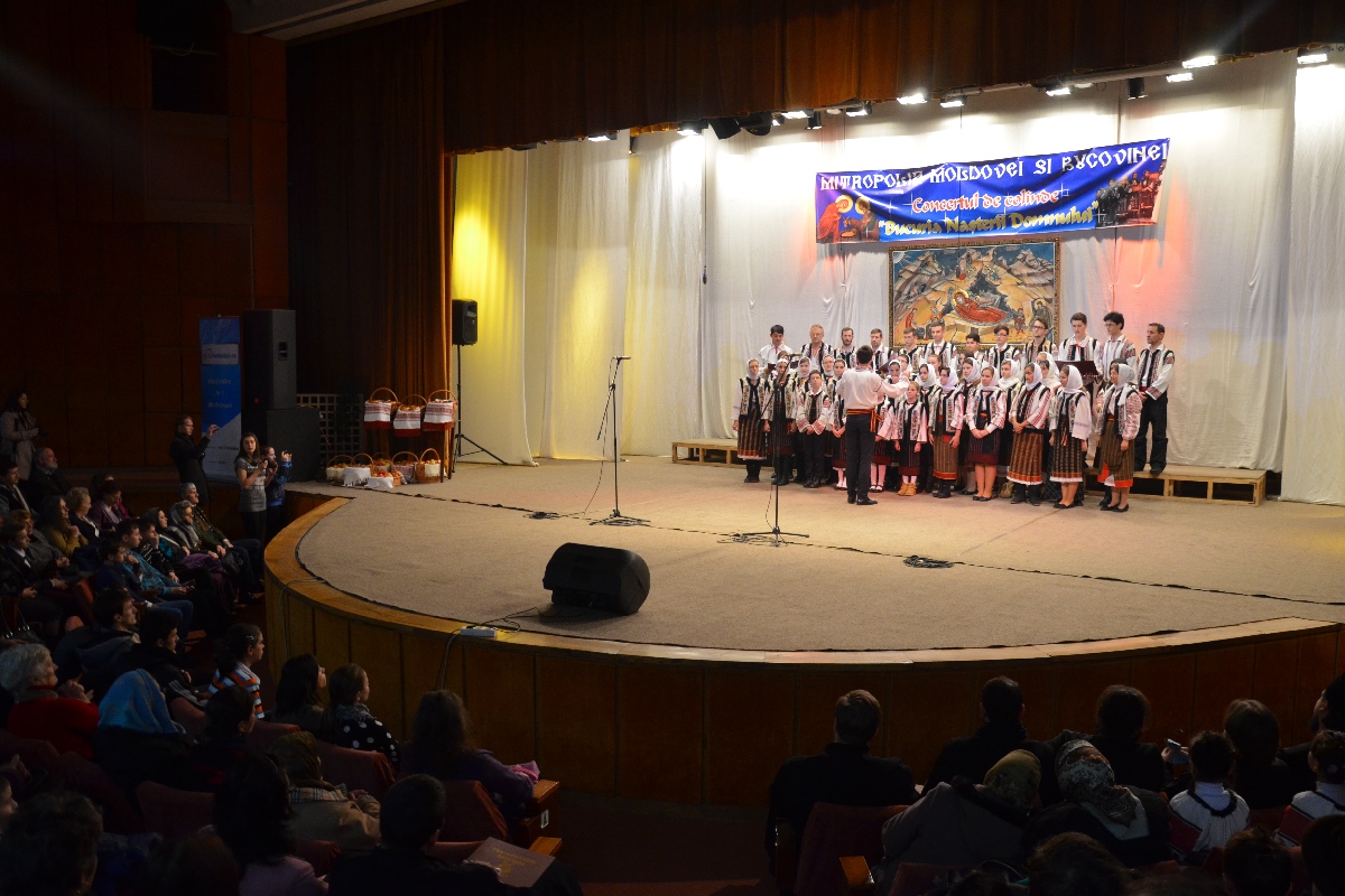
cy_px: 448
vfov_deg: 47.9
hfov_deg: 67.4
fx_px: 1009
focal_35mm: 27
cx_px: 672
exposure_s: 1/60
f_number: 4
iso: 800
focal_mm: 18
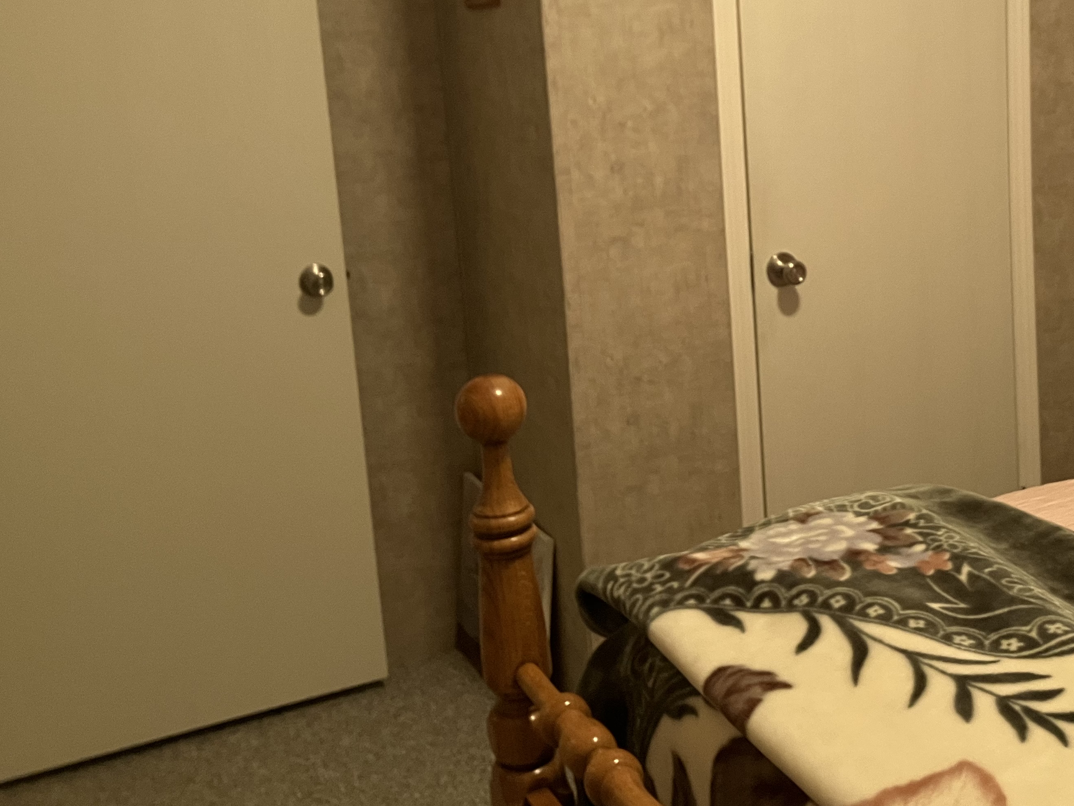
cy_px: 232
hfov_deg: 42.9
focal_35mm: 43
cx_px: 758
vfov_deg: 33.1
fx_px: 1334
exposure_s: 1/60
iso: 160
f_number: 1.8
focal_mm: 3.99
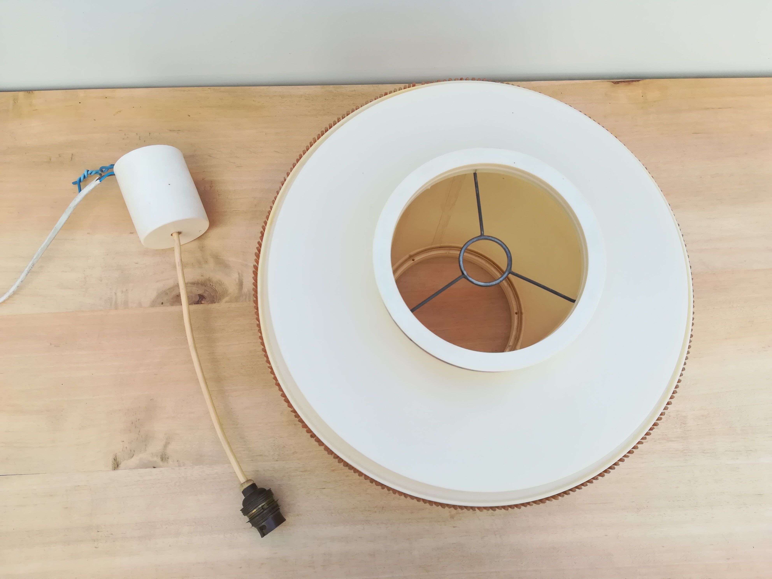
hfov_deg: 67.3
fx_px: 580
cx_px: 386
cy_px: 290
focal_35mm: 26
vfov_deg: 53.1
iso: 50
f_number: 2.2
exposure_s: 1/232
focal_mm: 3.83
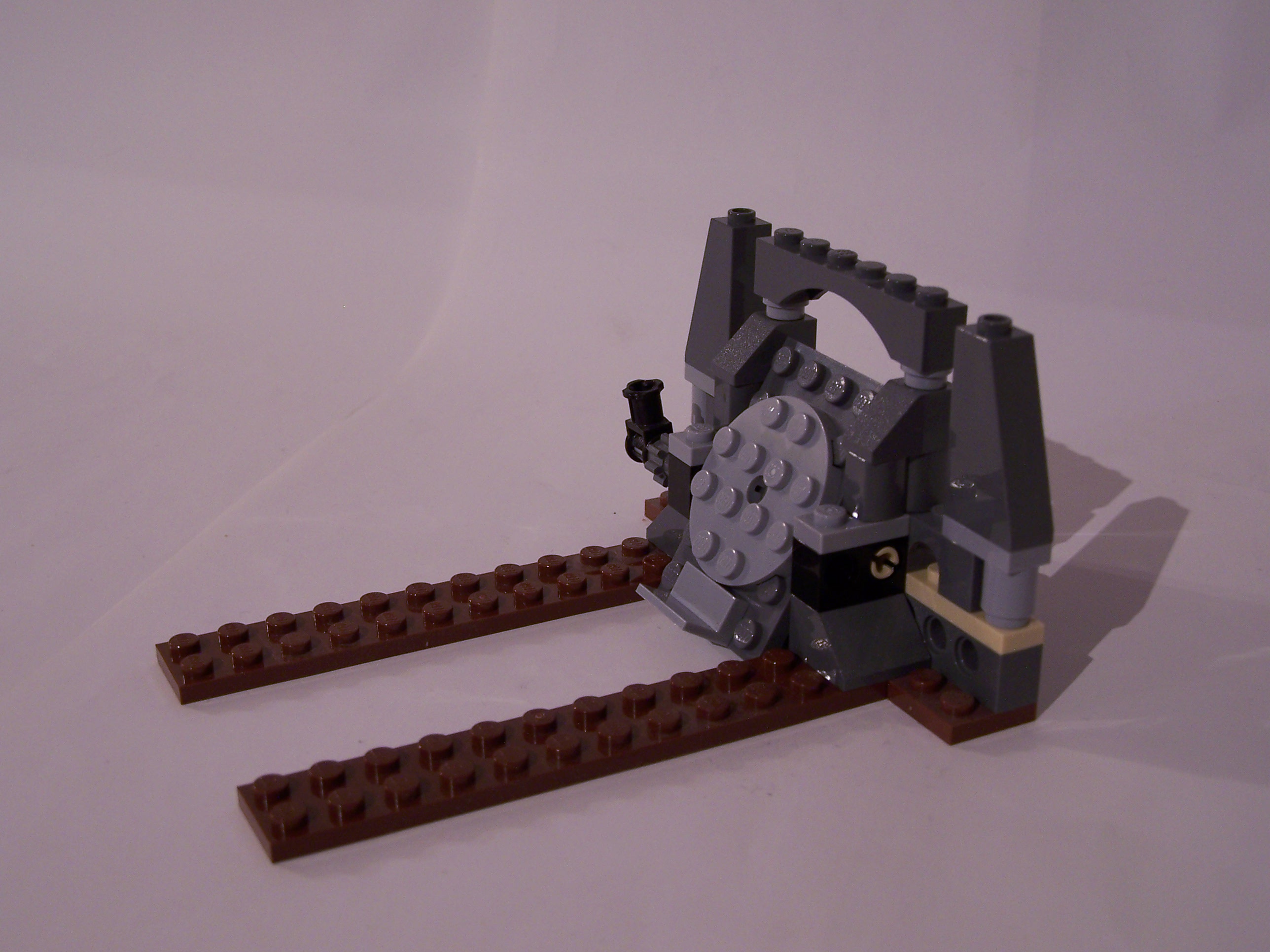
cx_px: 635
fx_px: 1871
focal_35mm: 51
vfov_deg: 28.6
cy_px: 476
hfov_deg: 37.5
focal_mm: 8.5
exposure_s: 1/4
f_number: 3
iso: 80
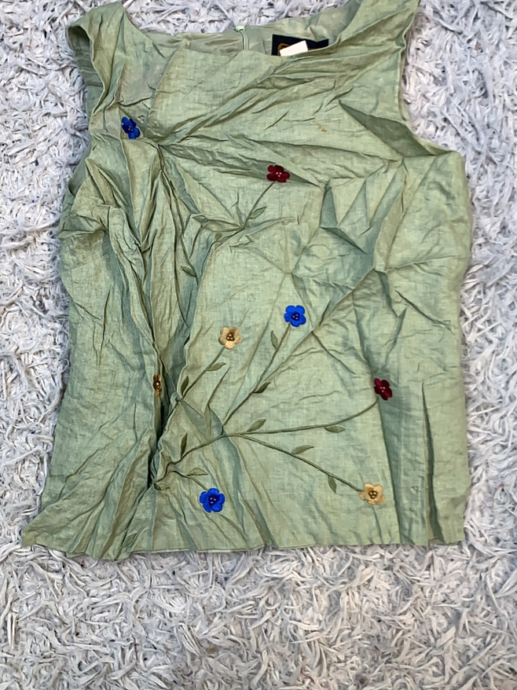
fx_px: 638
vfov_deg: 56.8
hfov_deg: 44.1
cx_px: 244
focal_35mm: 32
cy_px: 332
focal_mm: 4.25
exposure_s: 1/100
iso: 32
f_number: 1.8
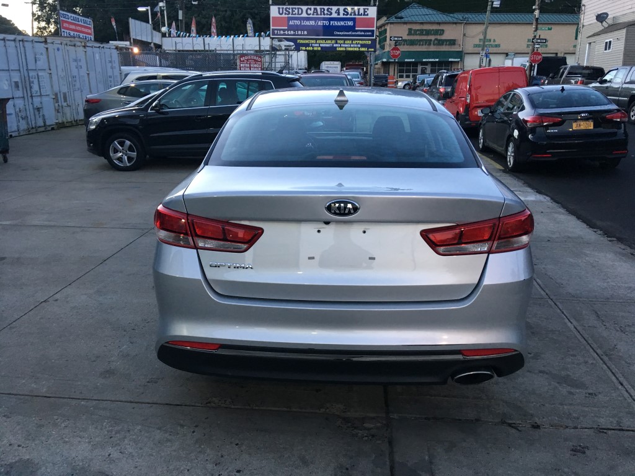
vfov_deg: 48.2
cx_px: 318
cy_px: 238
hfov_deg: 61.7
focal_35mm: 29
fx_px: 532
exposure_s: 1/30
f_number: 2.2
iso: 40
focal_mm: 4.15
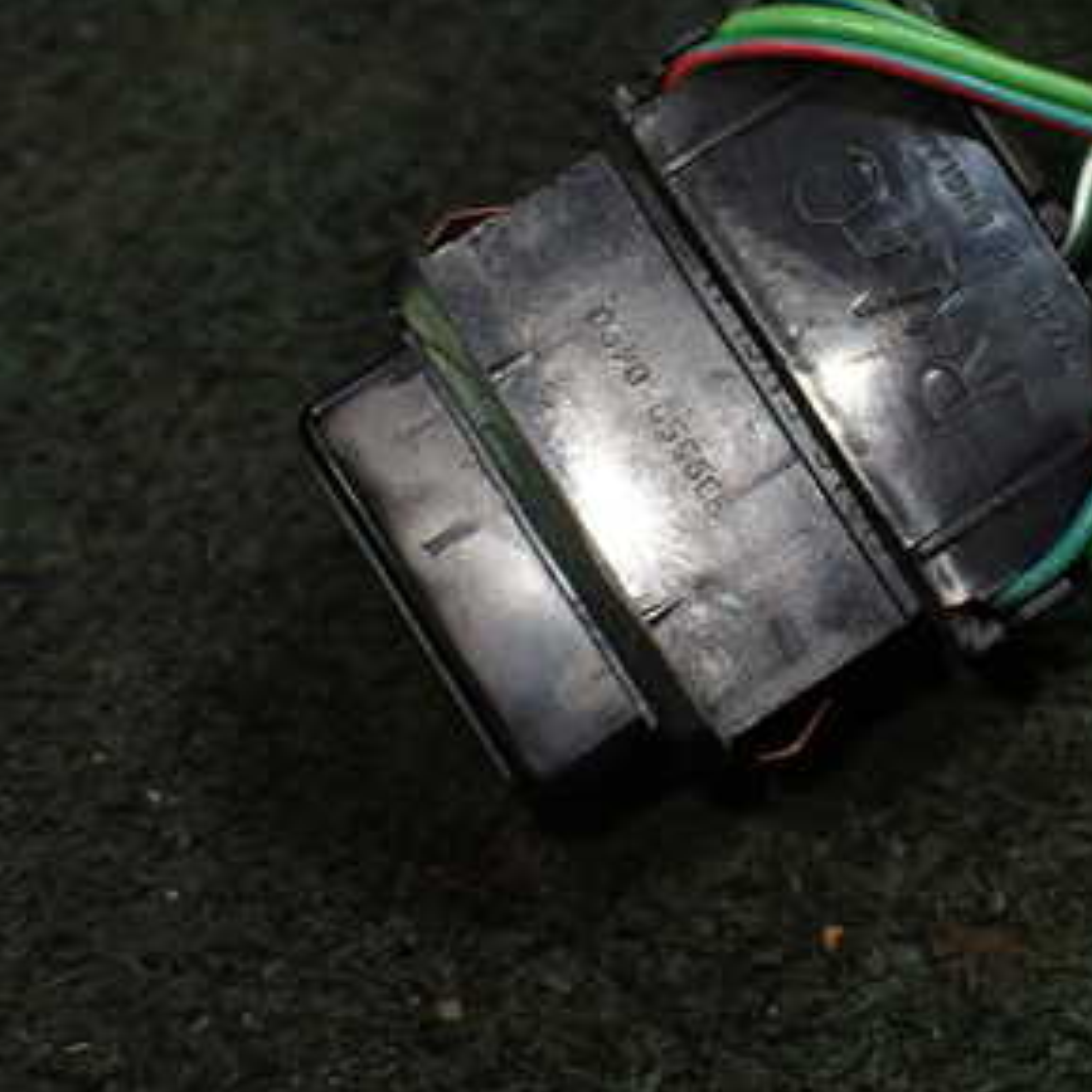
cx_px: 888
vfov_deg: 30.8
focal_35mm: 55
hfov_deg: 30.3
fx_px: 1963
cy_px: 351
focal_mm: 5.4
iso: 320
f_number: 2.3
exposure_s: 1/125
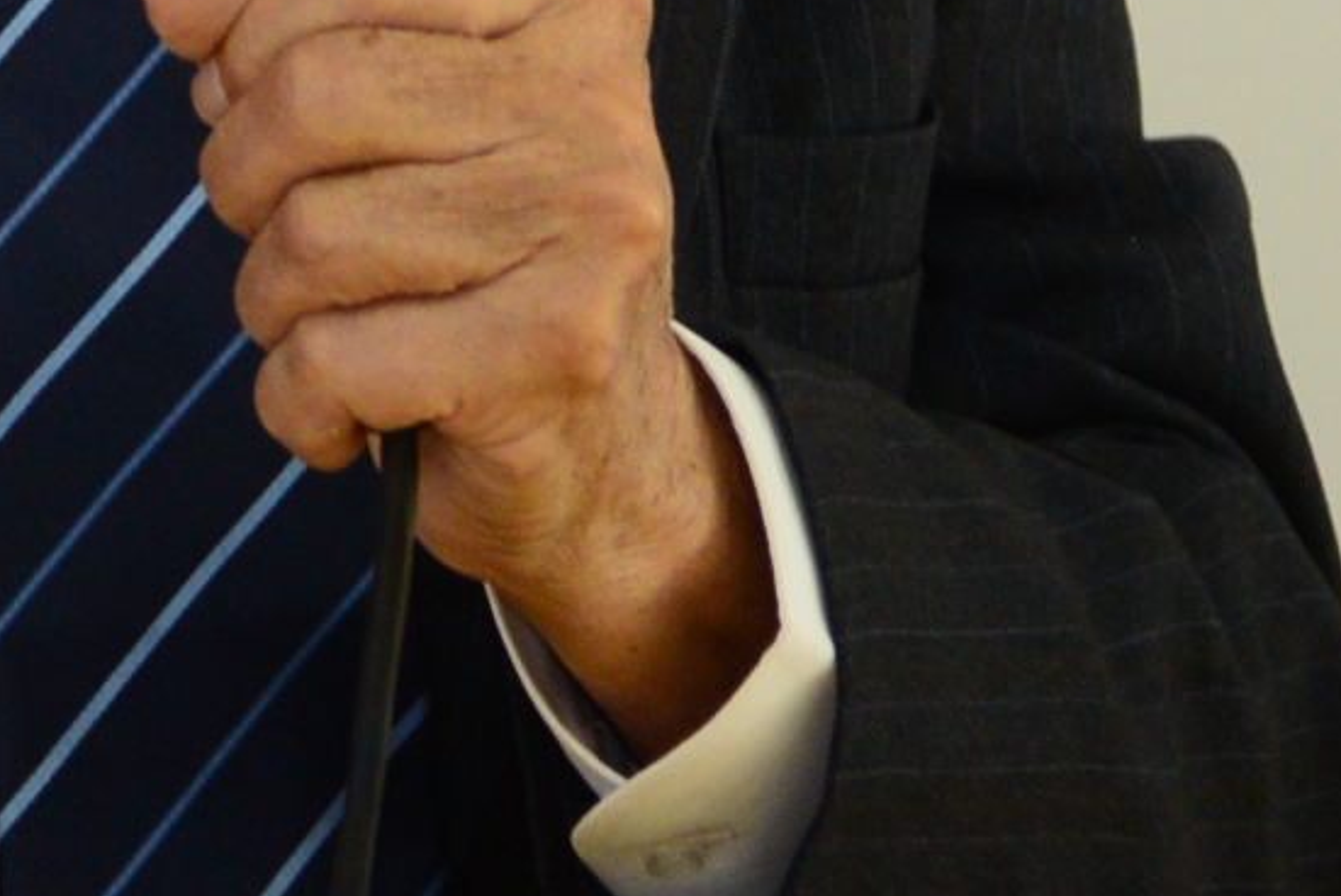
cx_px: 73
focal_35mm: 655
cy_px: -984
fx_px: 24410
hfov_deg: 3.1
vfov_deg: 2.1
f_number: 4
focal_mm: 120
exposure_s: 1/125
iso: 1600
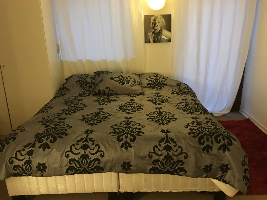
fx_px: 231
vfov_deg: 46.8
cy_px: 101
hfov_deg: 60.0
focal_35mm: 30
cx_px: 136
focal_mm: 4.15
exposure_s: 1/4
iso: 125
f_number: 2.2
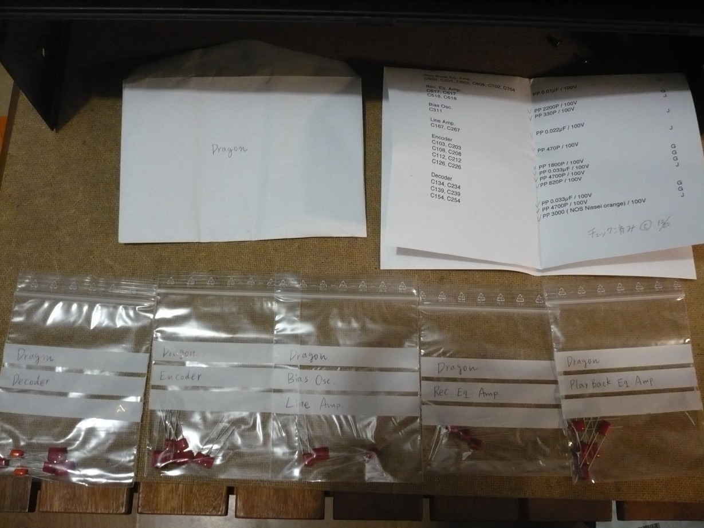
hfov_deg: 52.6
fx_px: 712
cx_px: 352
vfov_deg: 40.7
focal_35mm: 35
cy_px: 264
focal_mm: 5.8
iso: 400
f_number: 2.8
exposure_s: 1/13
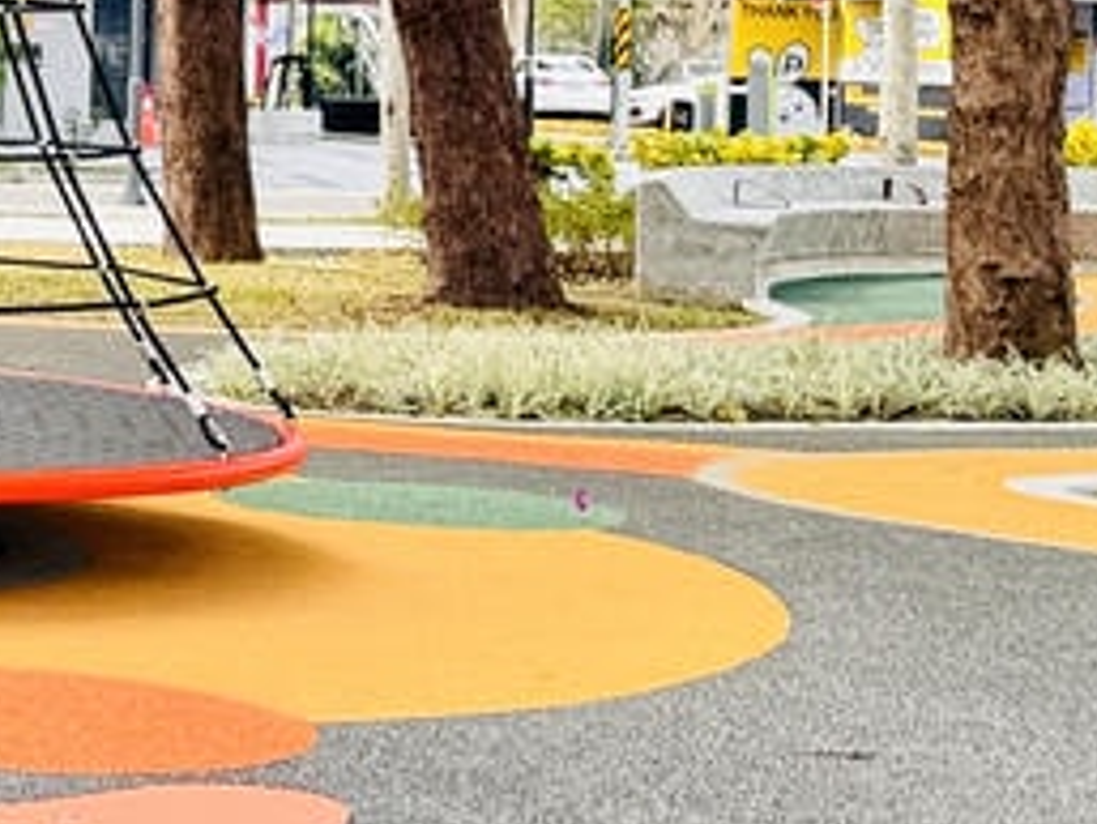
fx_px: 3551
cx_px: -820
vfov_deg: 13.2
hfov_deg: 15.4
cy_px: 188
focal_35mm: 112
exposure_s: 1/514
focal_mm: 6.76
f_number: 1.78
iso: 80
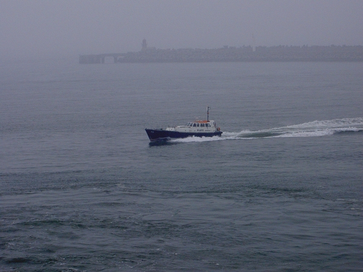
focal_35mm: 116
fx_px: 1216
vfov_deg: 12.8
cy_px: 136
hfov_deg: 17.0
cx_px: 182
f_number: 8.3
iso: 200
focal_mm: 24
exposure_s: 1/250
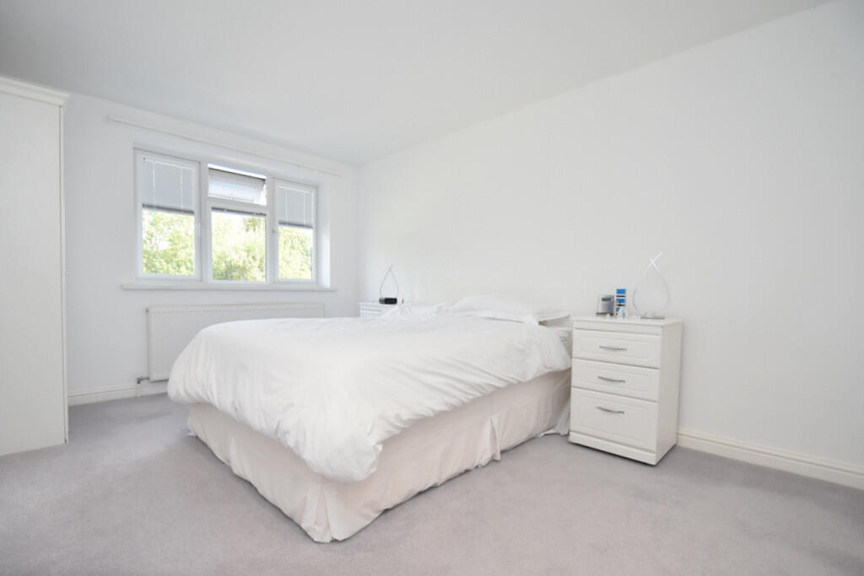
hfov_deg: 100.4
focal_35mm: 15
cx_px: 432
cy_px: 288
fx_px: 360
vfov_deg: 77.3
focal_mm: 10
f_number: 3.5
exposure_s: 1/250
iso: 400
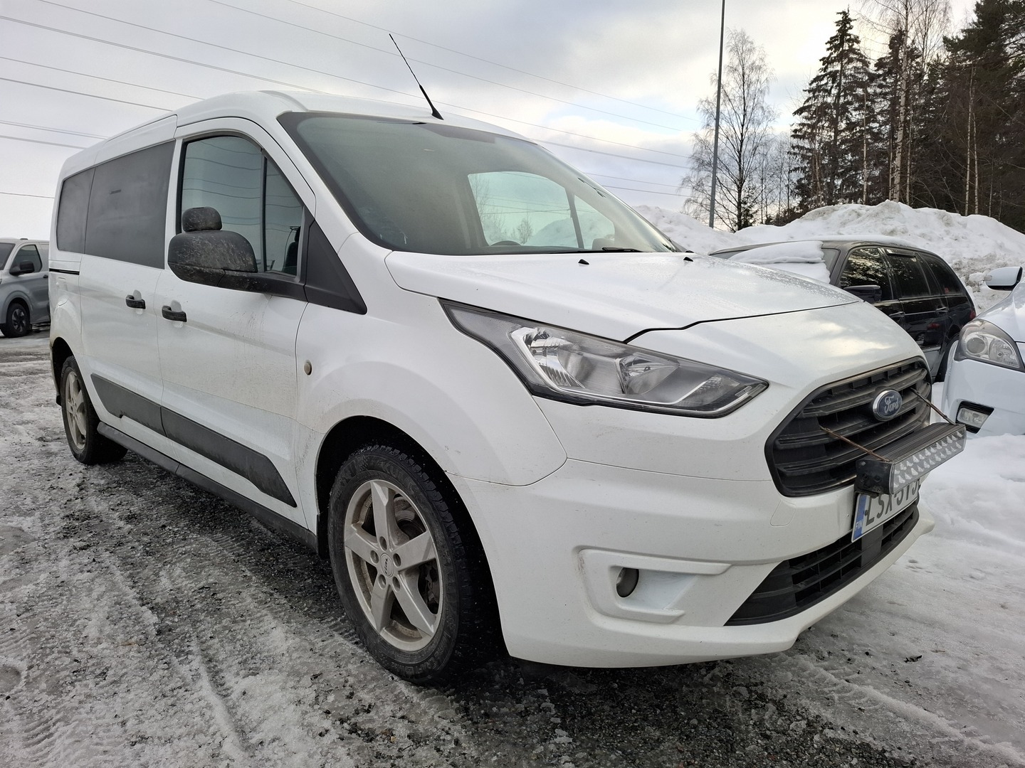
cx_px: 512
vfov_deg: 58.9
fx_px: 681
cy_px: 384
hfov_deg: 73.9
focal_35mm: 23
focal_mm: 5.54
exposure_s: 1/612
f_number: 1.8
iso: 50
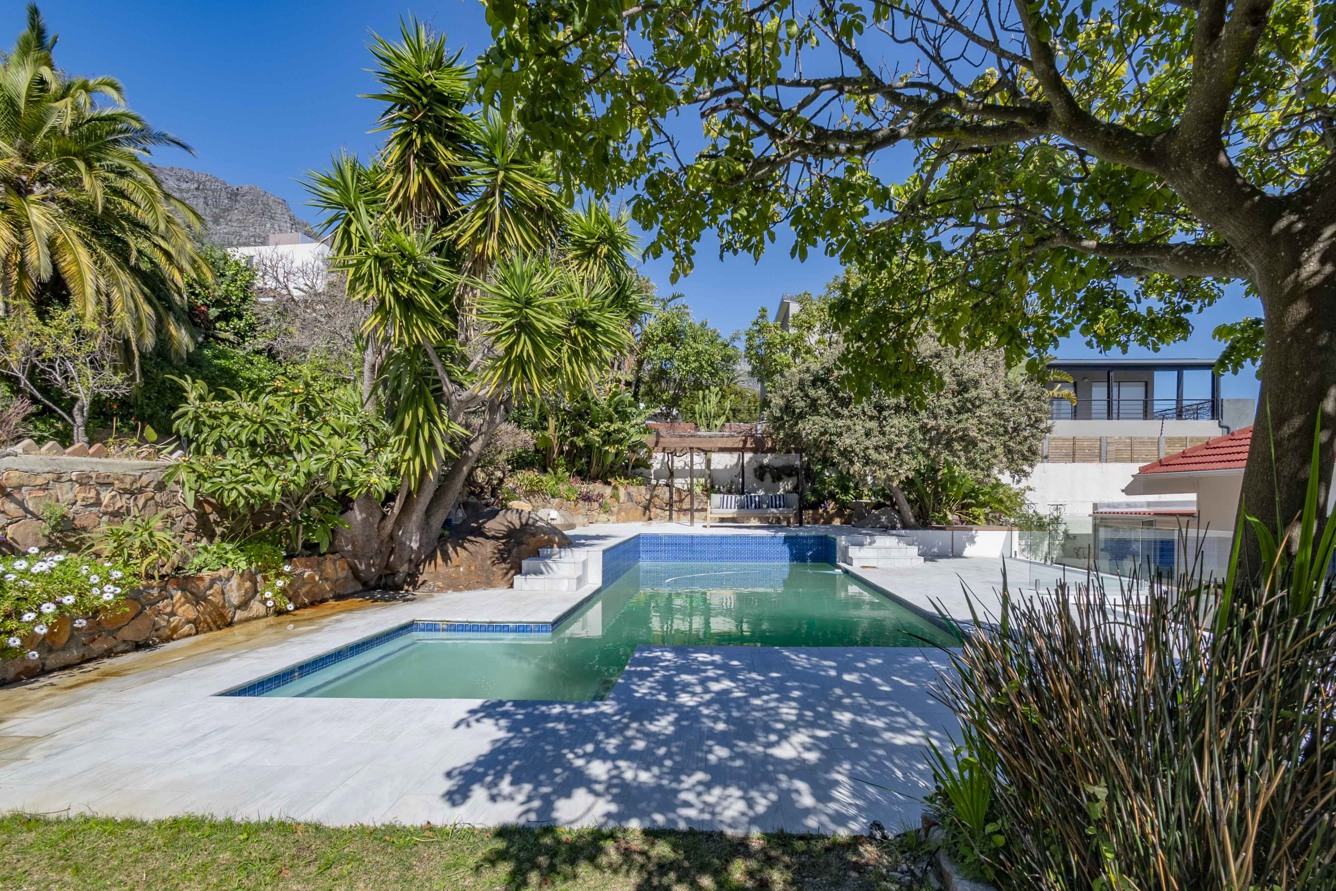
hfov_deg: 100.4
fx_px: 557
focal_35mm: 15
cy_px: 446
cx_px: 668
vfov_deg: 77.3
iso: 160
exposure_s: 1/125
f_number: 13
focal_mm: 10
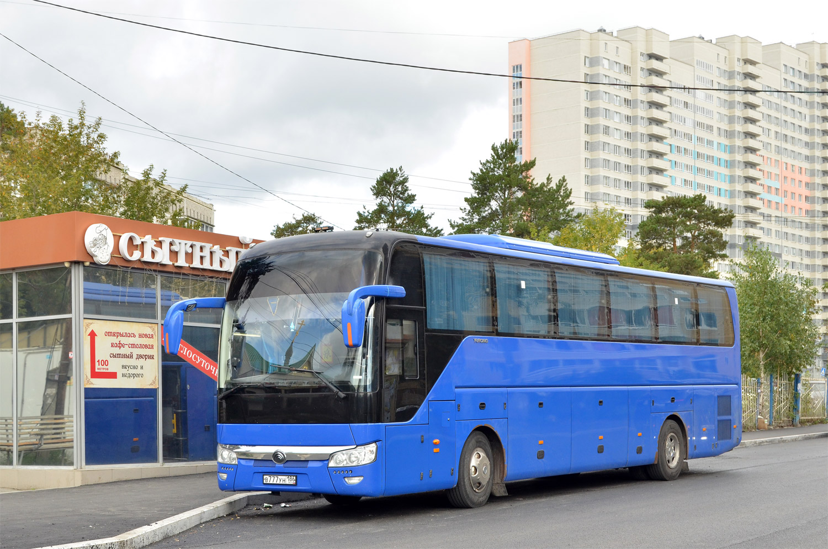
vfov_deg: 26.4
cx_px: 414
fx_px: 1171
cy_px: 274
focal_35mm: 51
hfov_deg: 38.9
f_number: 7.1
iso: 320
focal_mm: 34
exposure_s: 1/320
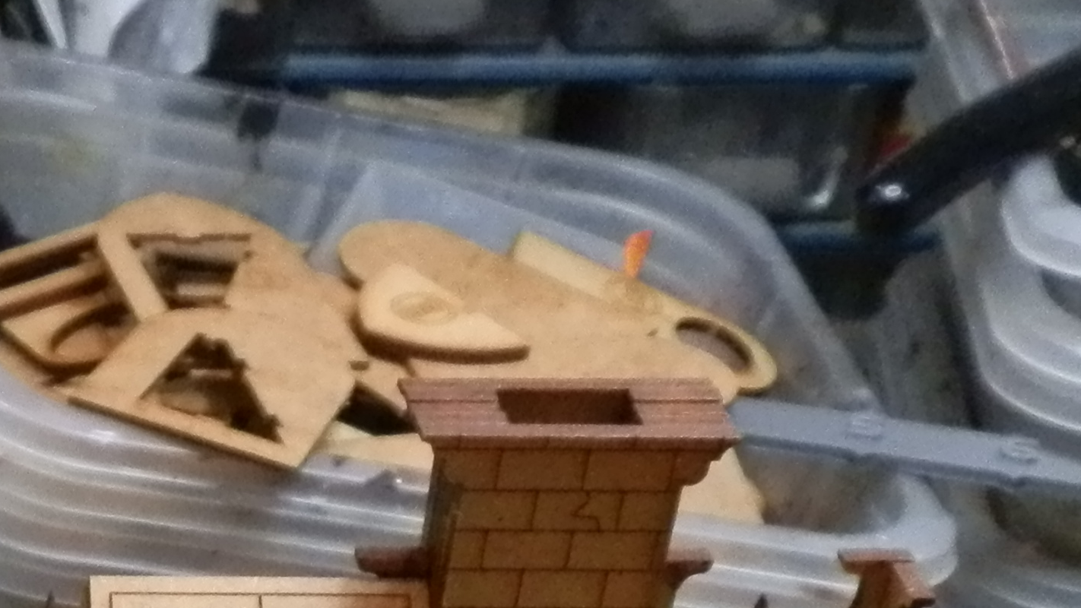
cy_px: 1196
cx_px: -114
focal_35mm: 92
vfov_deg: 11.8
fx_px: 2637
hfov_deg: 21.9
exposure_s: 1/200
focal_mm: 5
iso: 400
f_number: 3.1
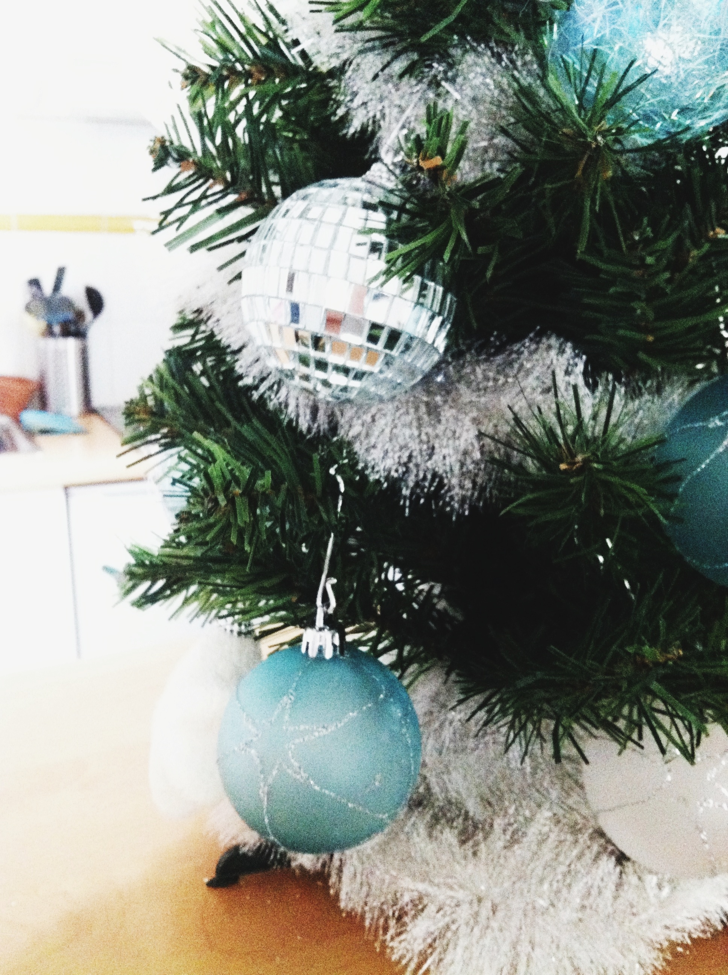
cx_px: 364
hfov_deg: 40.6
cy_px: 488
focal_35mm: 35
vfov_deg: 52.7
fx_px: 984
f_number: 2.8
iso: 800
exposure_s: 1/15
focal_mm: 3.85
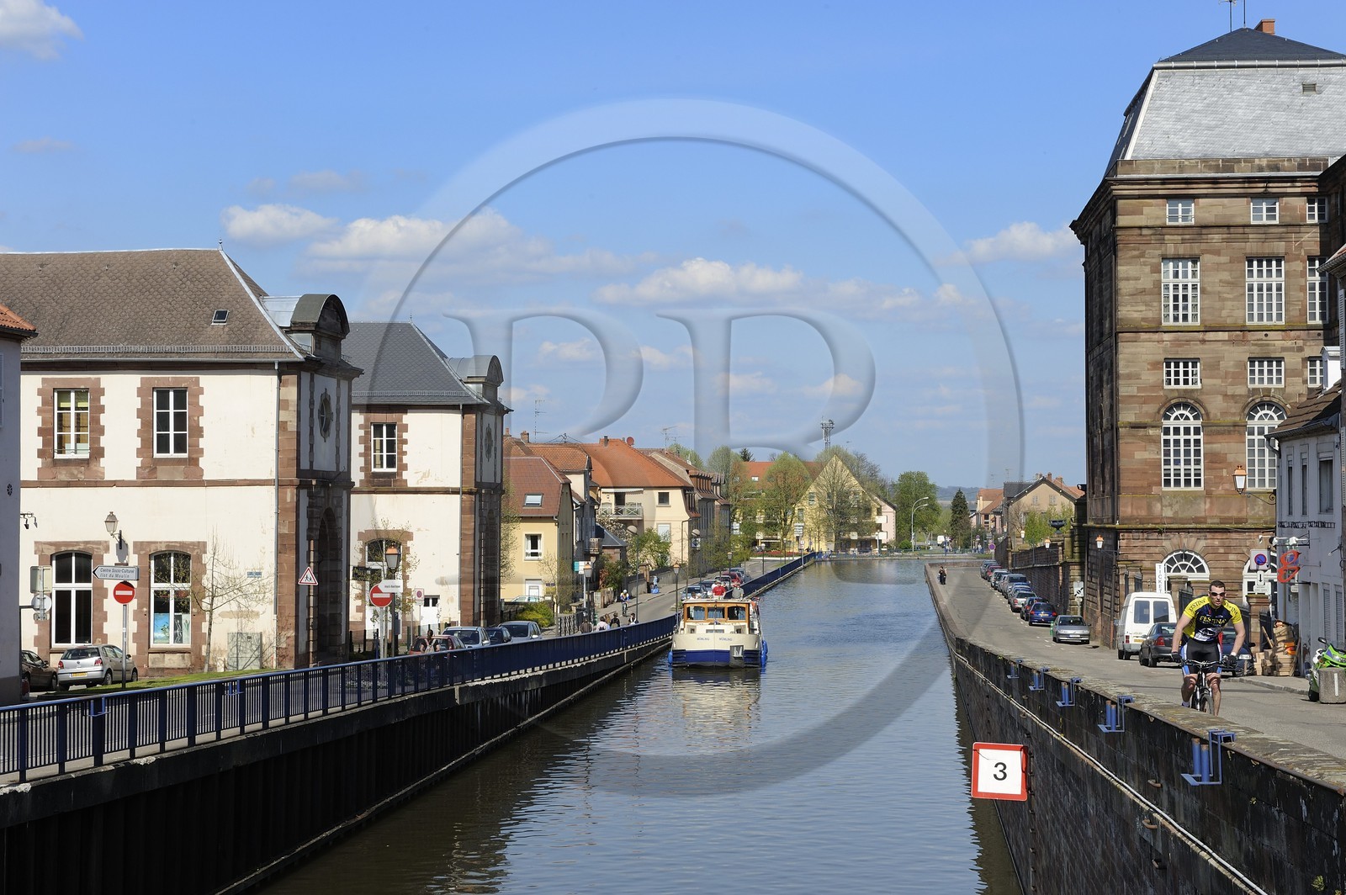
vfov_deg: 19.4
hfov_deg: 28.9
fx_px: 2615
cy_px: 448
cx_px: 673
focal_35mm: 70
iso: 200
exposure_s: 1/200
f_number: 14
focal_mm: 70
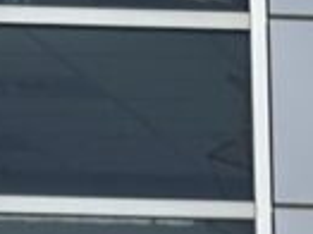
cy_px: 881
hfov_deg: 5.0
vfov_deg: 3.8
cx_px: 939
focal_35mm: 376
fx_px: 3397
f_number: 1.78
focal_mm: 6.86
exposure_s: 1/2732
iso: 100
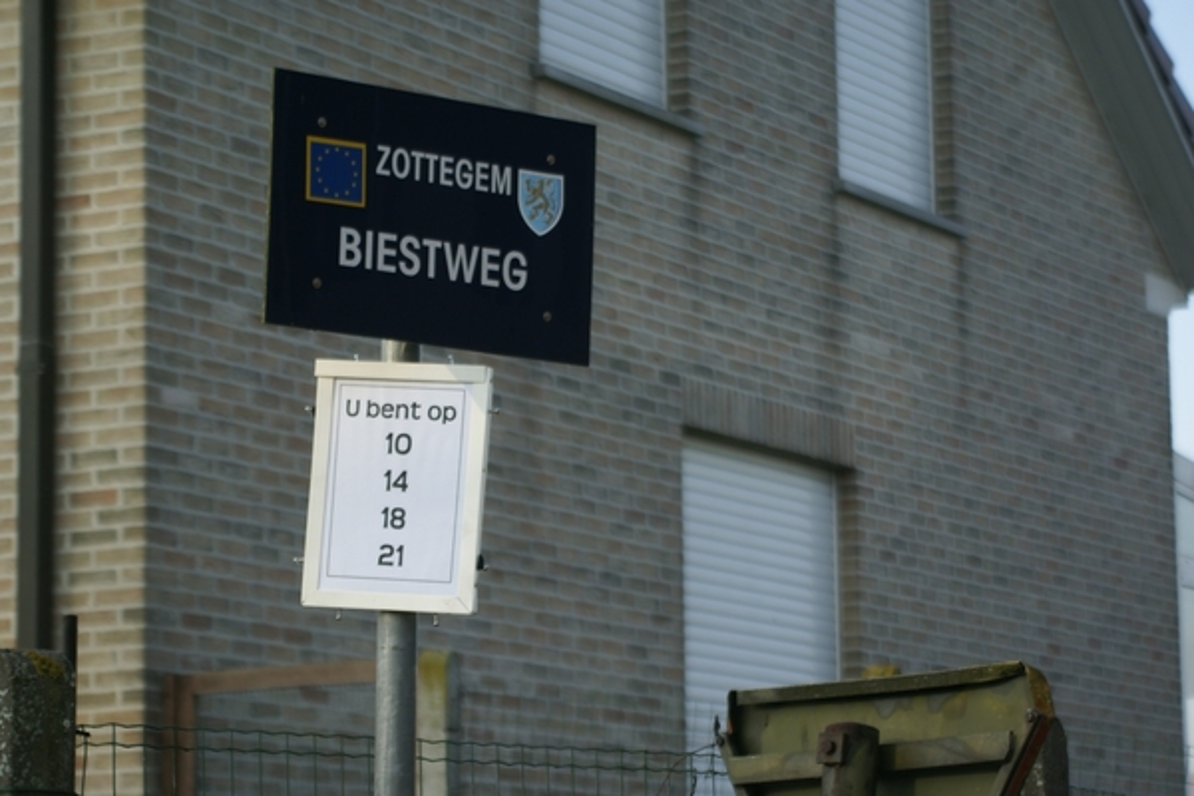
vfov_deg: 11.4
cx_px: 597
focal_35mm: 120
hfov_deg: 17.1
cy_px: 398
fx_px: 3980
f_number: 5.6
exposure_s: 1/200
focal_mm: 80
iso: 100
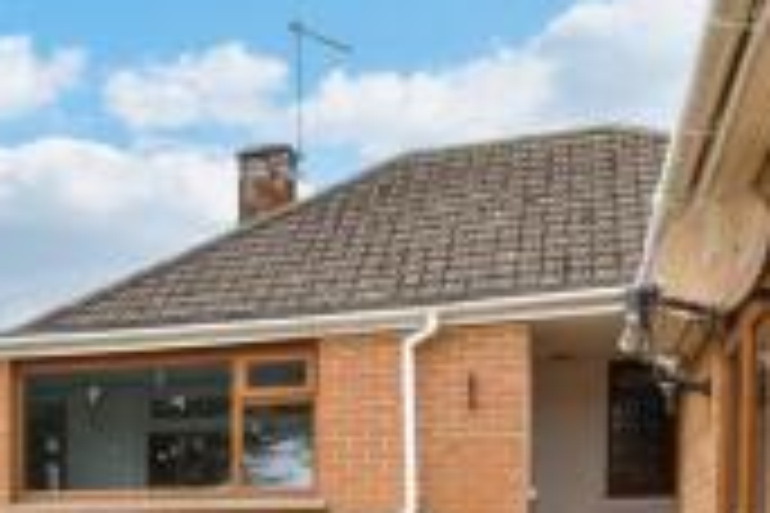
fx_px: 1134
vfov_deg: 23.5
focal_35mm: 53
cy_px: 605
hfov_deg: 35.1
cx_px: 63
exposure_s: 1/125
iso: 160
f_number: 8
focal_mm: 13
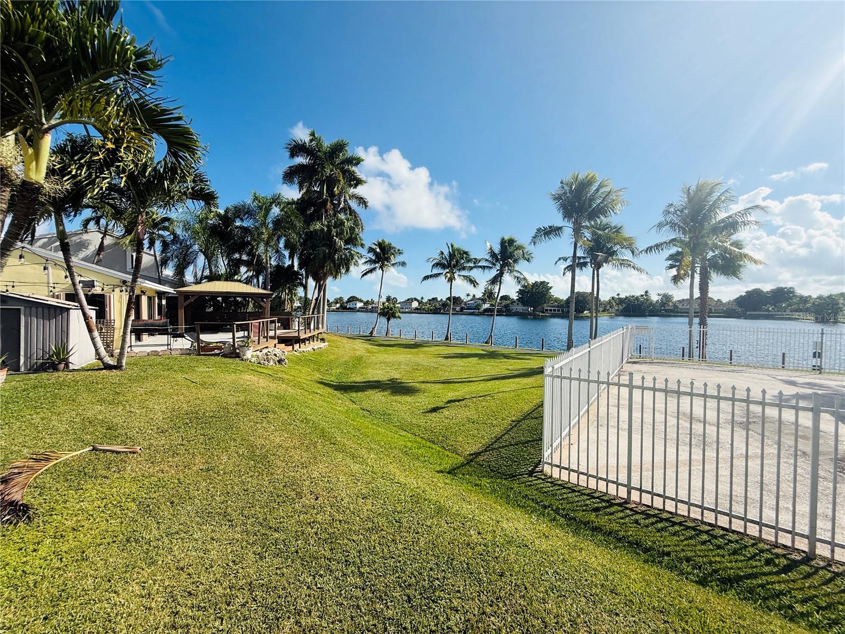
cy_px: 317
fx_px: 342
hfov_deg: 102.1
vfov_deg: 85.7
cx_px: 422
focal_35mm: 14
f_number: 2.2
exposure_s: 1/2717
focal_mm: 2.22
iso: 50
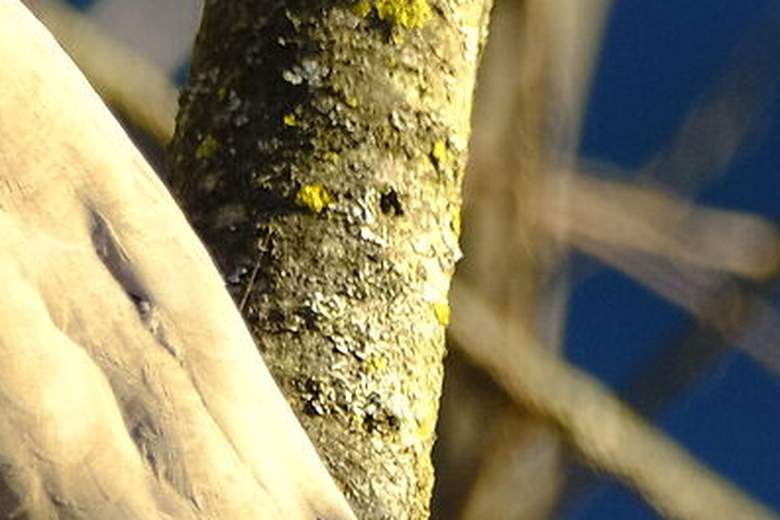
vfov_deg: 0.5
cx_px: -202
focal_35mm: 2722
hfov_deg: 0.8
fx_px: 58995
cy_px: 212
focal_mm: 300
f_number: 5.6
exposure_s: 1/500
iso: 640
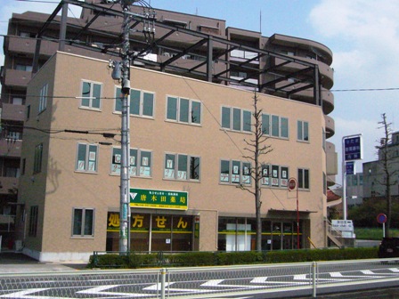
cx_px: 200
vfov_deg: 35.1
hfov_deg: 45.8
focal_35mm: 41
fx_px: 473
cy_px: 150
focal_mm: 4.9
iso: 400
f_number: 5.6
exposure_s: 1/2000
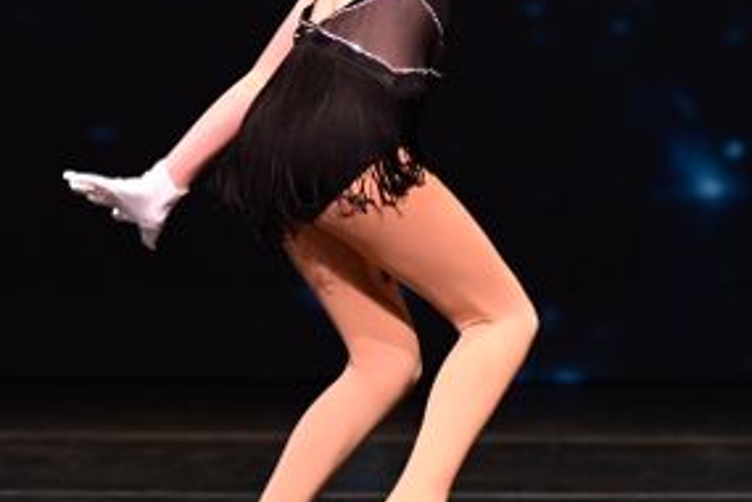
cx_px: 377
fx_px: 12762
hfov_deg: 3.4
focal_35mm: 611
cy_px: -152
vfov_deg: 2.2
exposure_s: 1/800
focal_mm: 170
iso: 2500
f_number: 2.8
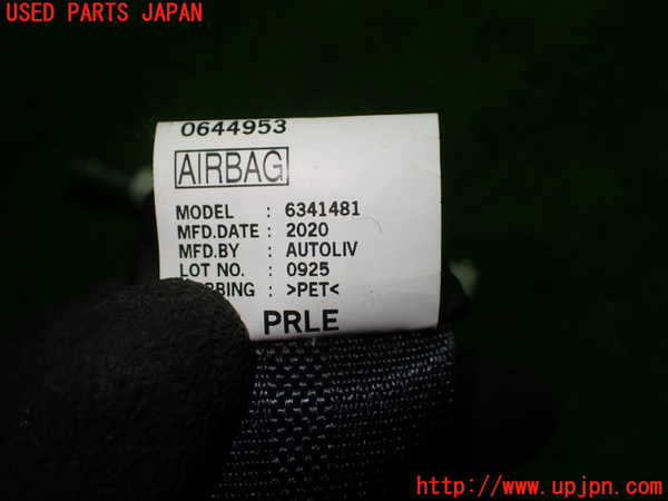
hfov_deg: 60.0
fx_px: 579
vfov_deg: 46.8
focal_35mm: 30
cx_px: 334
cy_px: 250
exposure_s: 1/160
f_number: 2.3
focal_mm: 5.4
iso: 100
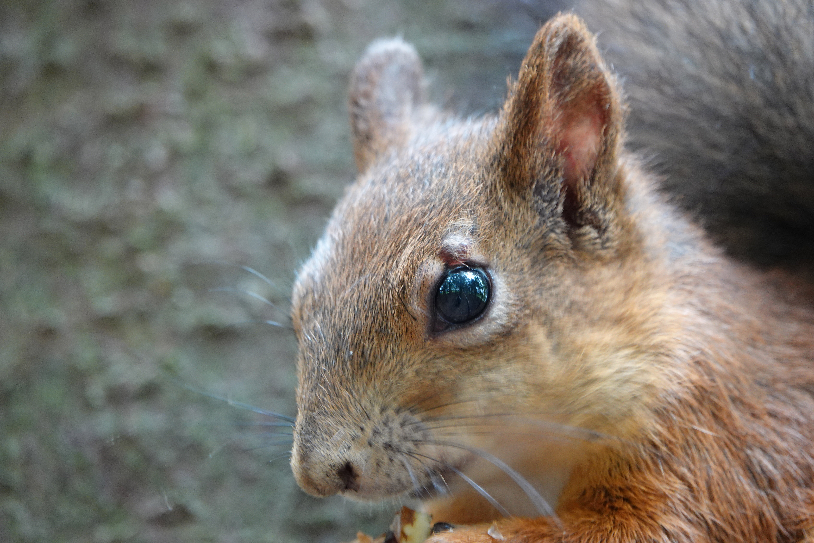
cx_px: 407
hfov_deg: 3.6
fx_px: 13113
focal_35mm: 580
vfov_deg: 2.4
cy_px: 272
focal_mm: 212.77
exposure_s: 1/20
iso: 800
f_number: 4
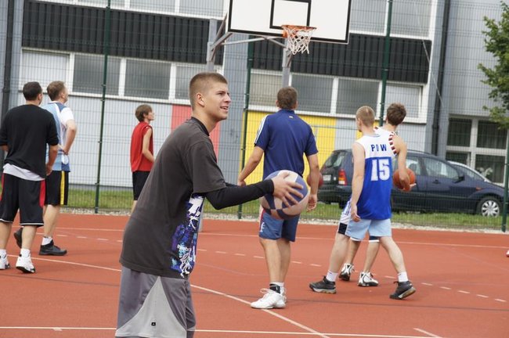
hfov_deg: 19.5
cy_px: 169
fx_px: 1483
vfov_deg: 13.0
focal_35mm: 105
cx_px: 254
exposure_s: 1/320
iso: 200
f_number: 6.3
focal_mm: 70
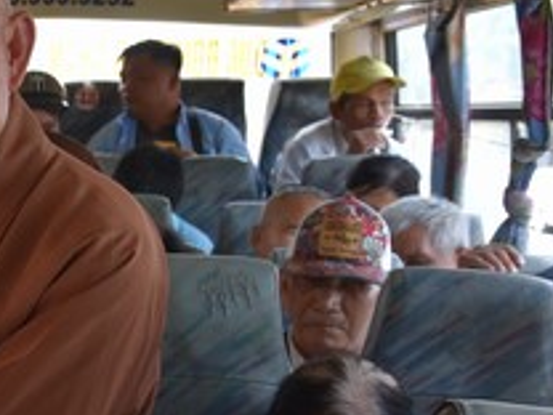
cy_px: 314
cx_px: -300
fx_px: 1294
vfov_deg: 18.1
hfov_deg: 20.3
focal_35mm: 81
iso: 400
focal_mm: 27
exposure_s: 1/100
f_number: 5
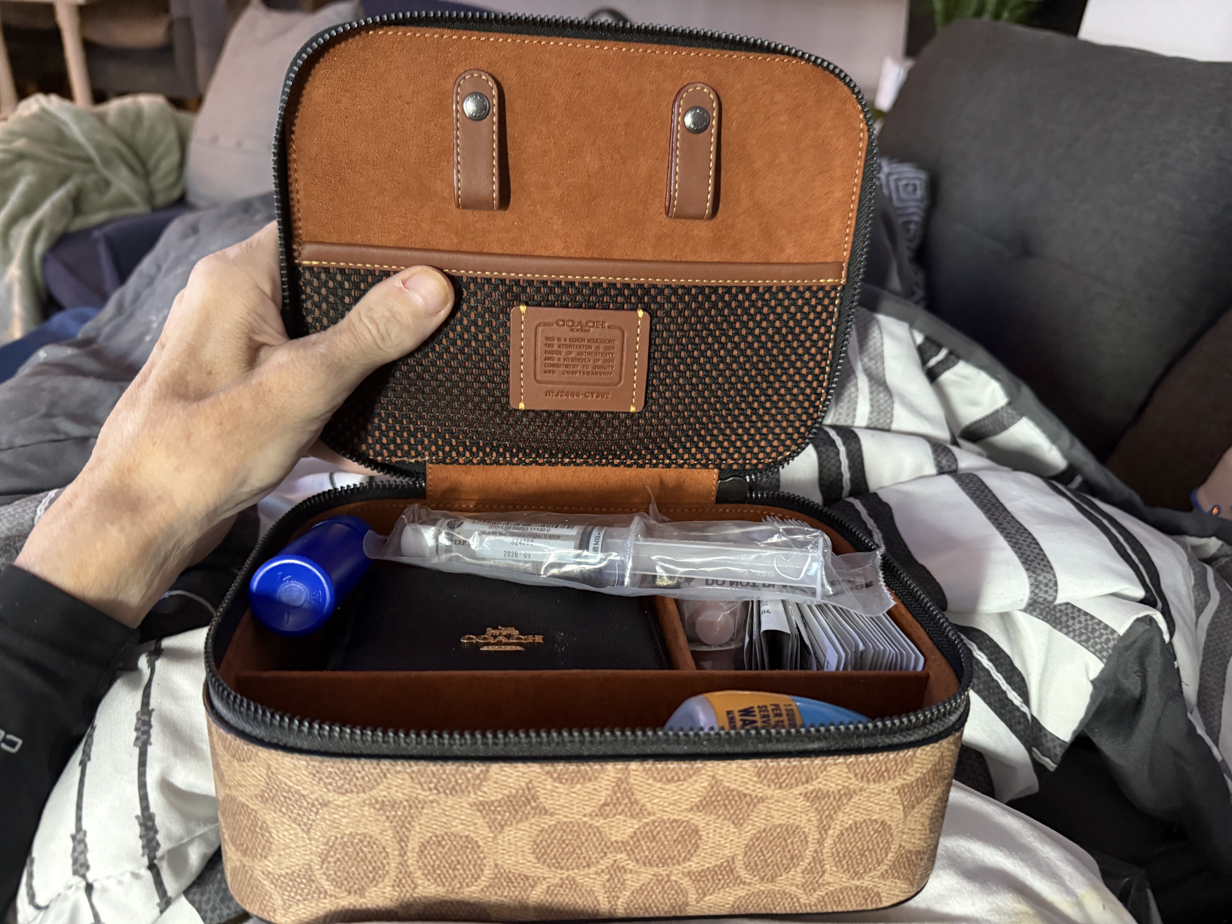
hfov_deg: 71.6
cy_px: 462
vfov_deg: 56.8
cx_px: 616
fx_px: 854
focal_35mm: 24
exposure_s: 1/30
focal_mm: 6.76
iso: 800
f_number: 1.78
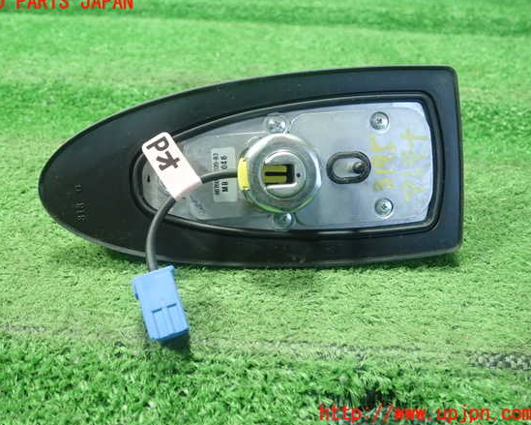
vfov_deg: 45.8
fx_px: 503
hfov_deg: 55.6
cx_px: 248
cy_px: 208
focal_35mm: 32
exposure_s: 1/125
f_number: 2.3
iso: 640
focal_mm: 5.5
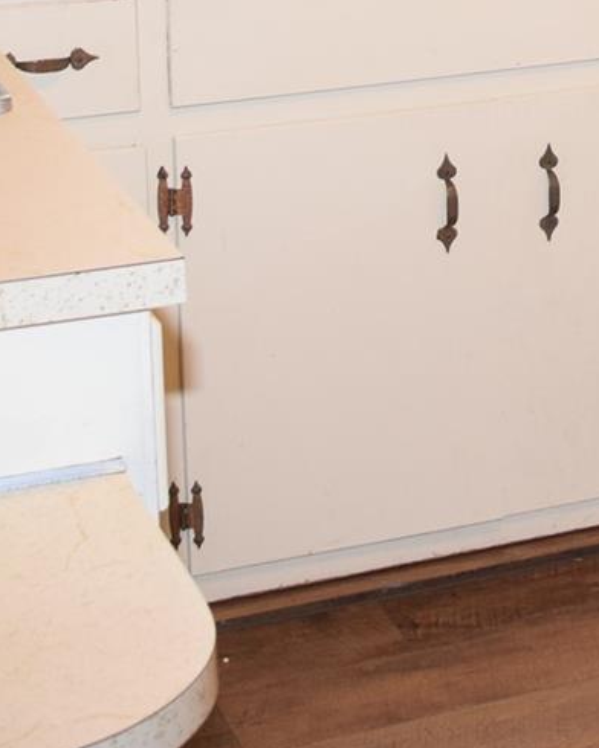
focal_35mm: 106
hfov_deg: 14.0
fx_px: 2349
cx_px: 755
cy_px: -257
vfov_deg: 16.9
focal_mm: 18
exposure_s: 1/60
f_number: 4
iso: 500
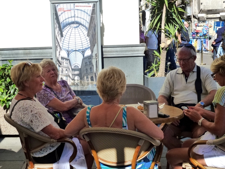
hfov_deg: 33.8
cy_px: 84
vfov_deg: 25.7
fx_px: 370
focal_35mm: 57
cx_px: 112
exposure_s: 1/640
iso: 250
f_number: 4.4
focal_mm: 10.1
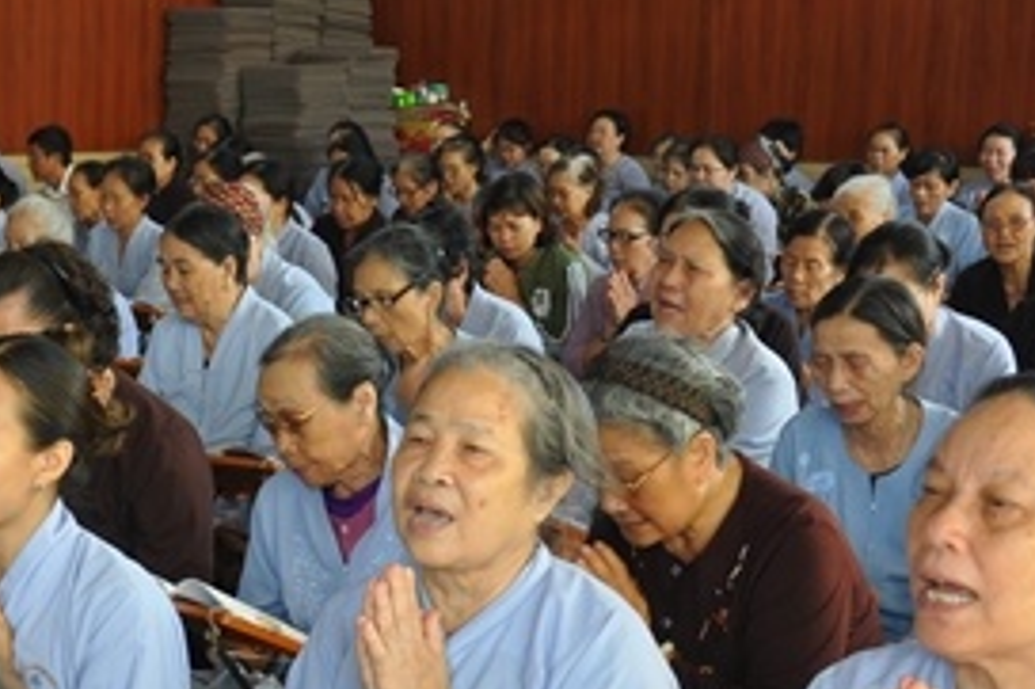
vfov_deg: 15.8
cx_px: 76
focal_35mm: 86
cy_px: 548
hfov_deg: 23.0
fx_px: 2471
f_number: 3.8
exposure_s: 1/15
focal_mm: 24
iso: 200
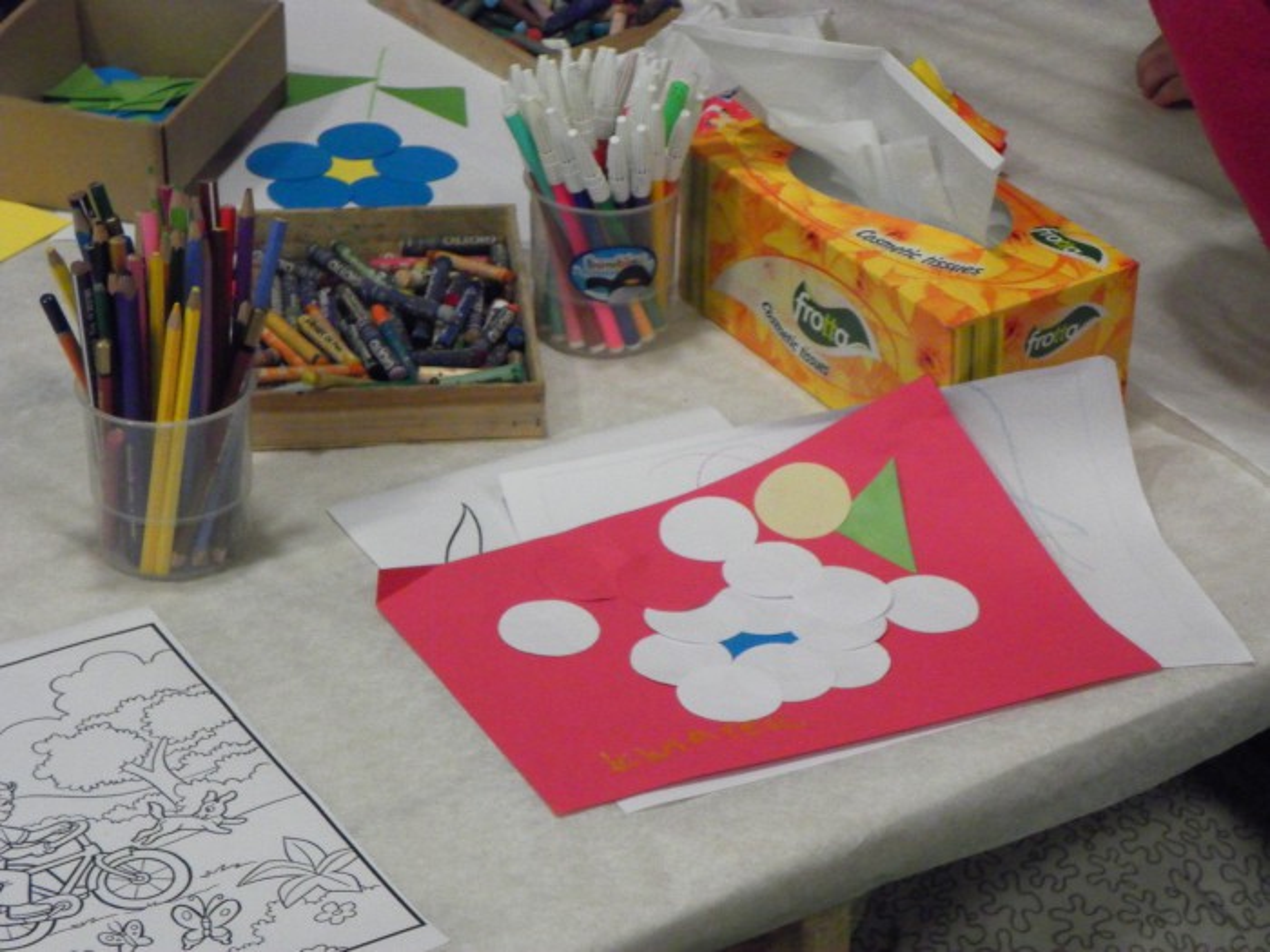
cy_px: 476
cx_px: 635
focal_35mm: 117
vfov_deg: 12.7
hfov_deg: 16.8
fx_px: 4293
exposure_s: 1/13
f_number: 4
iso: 200
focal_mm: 20.8
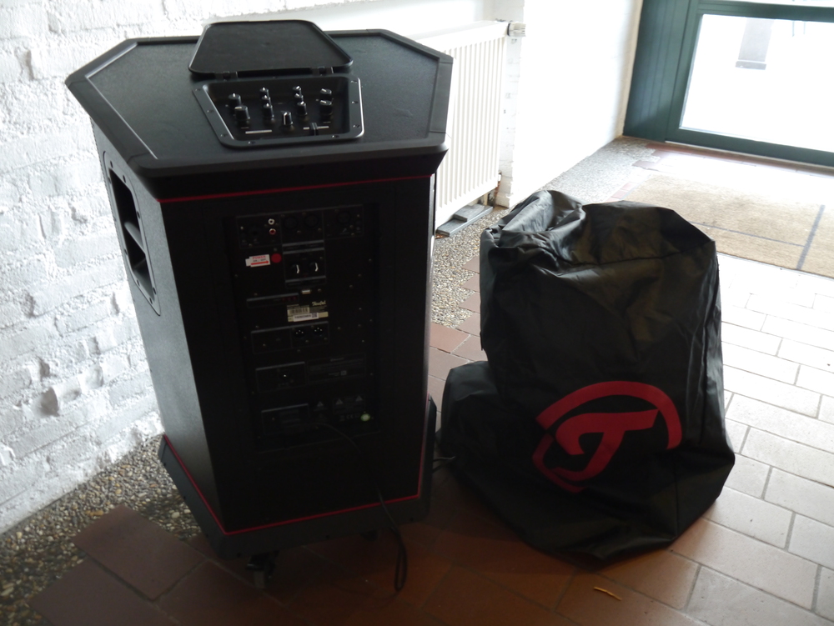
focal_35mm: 28
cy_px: 313
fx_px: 675
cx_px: 417
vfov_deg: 49.8
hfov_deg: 63.4
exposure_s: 1/5
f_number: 5.6
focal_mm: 14
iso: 800
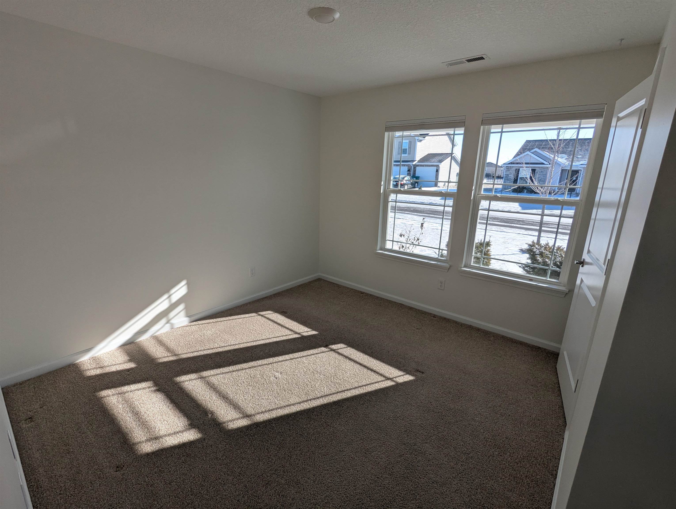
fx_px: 313
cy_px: 254
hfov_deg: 94.4
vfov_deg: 78.2
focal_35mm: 16
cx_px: 338
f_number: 2.2
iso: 41
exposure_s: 1/498
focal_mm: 2.35
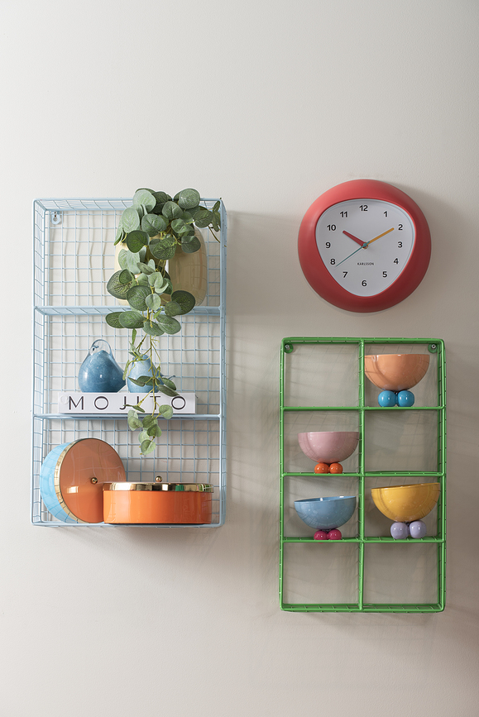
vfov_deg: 17.6
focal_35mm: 116
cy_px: 358
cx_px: 240
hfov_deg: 11.8
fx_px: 2312
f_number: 9
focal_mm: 116
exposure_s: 1/125
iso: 100
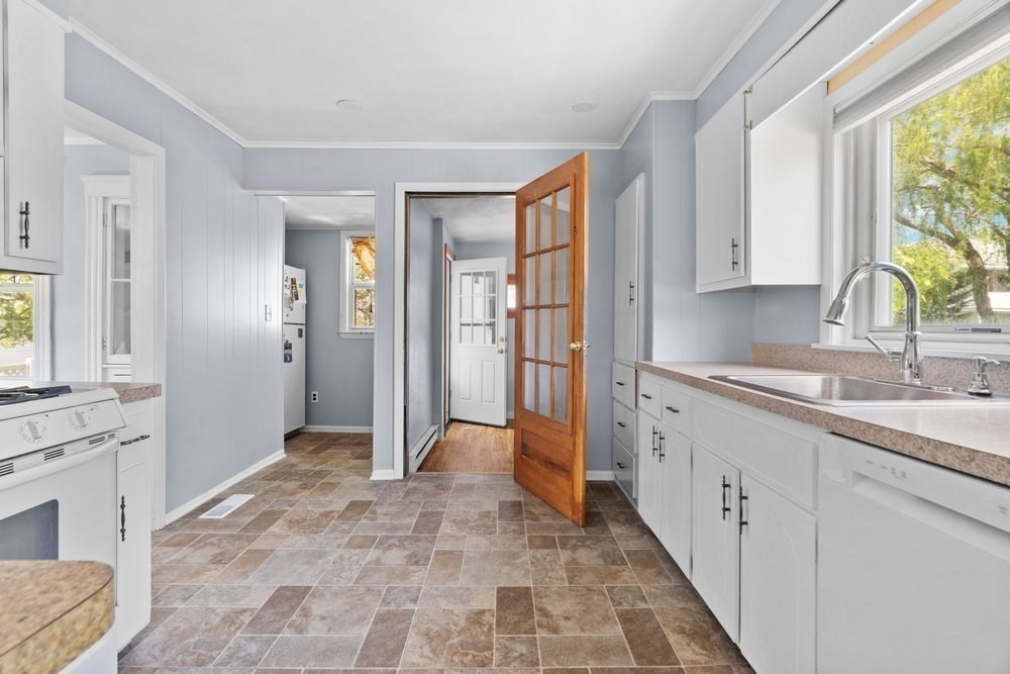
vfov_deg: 73.8
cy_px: 337
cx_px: 505
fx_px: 449
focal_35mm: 16
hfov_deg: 96.7
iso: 320
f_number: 9
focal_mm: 16
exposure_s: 1.6
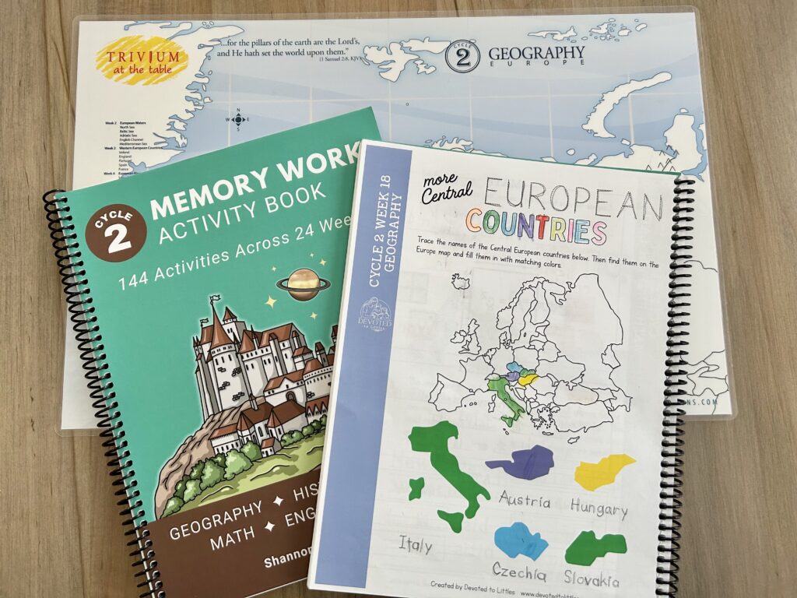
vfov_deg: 53.1
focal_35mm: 26
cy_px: 299
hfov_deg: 67.3
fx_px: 599
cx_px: 398
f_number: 1.5
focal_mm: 5.7
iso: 125
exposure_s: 1/120
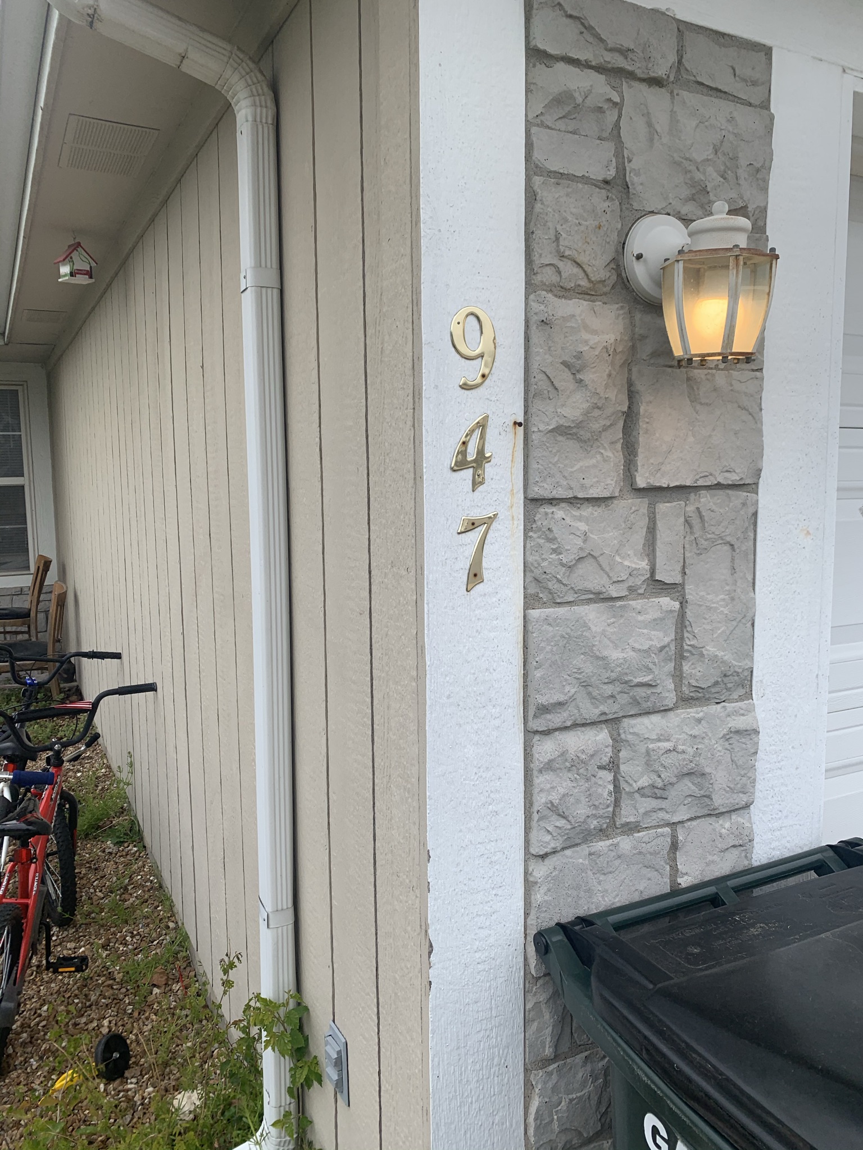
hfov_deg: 53.1
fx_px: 864
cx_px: 432
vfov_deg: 67.3
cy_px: 575
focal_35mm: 26
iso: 25
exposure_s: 1/783
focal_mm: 4.25
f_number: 1.8
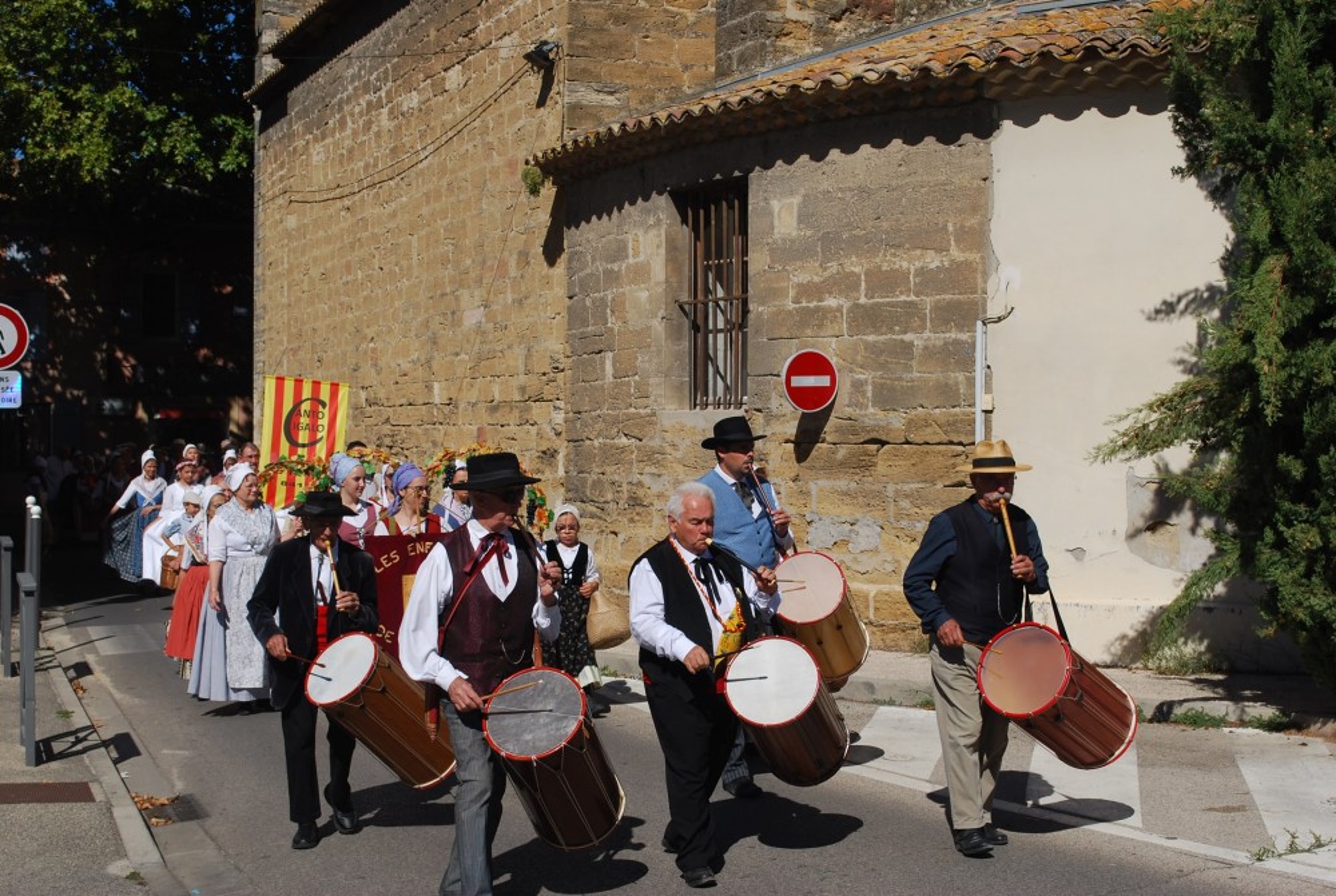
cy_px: 448
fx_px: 2008
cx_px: 668
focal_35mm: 54
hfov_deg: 36.8
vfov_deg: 25.2
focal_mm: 36
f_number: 10
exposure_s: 1/400
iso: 100
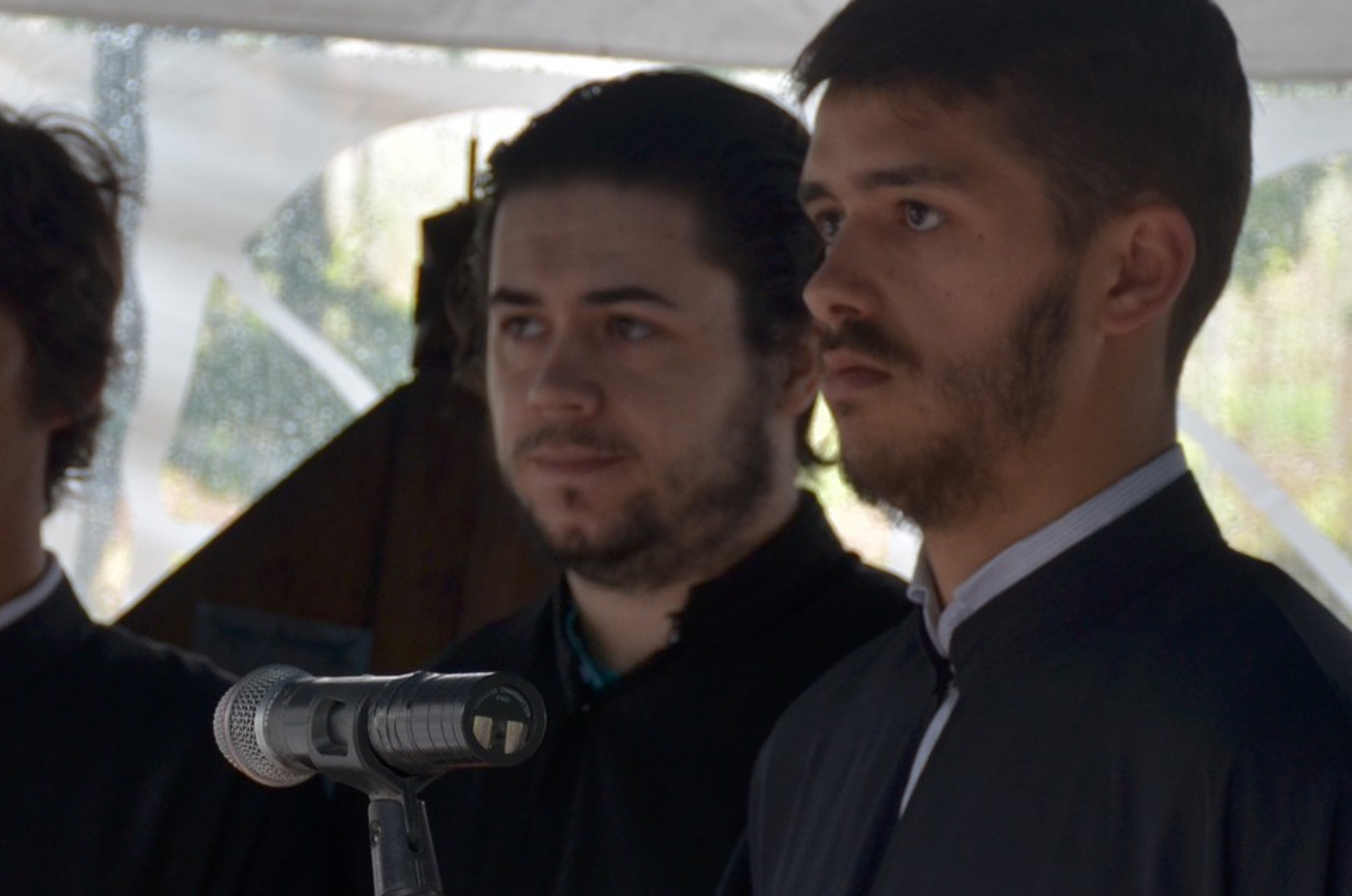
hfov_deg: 11.2
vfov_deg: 7.4
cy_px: 632
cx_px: 419
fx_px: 6898
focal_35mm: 184
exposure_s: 1/80
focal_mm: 62
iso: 400
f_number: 5
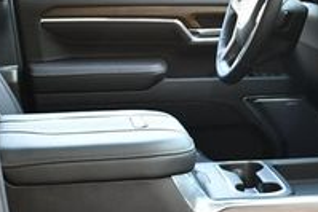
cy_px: 261
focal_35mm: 116
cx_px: 315
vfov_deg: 11.6
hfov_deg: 17.2
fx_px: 1025
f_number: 3.5
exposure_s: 1/125
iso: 800
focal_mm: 18
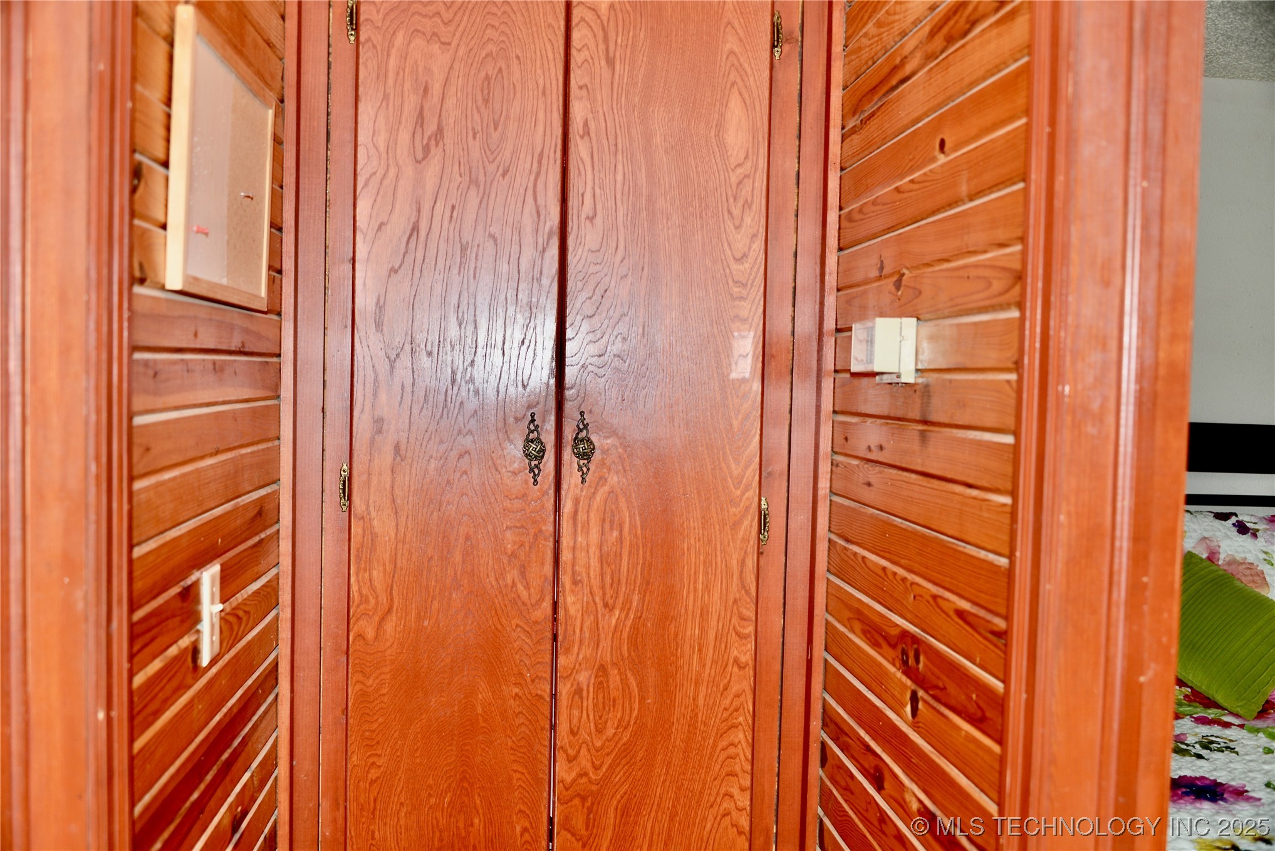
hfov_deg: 54.4
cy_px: 426
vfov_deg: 37.9
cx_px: 638
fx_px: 1240
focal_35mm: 35
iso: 320
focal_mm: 35
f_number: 3.8
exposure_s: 1/60
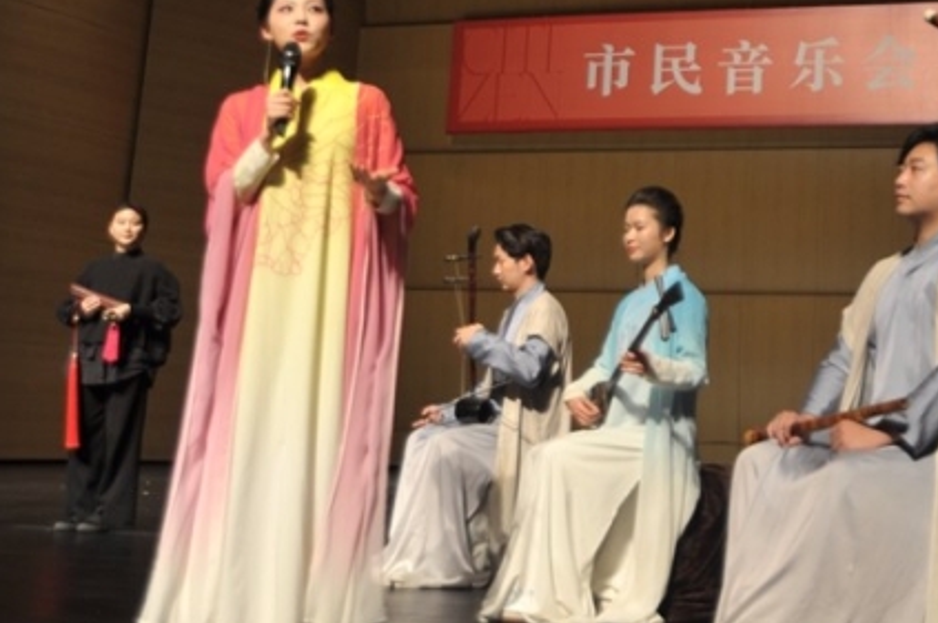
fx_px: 1379
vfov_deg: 25.2
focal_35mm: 53
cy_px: 180
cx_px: 736
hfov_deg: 36.4
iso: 250
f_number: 3.8
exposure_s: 1/20
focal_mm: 32
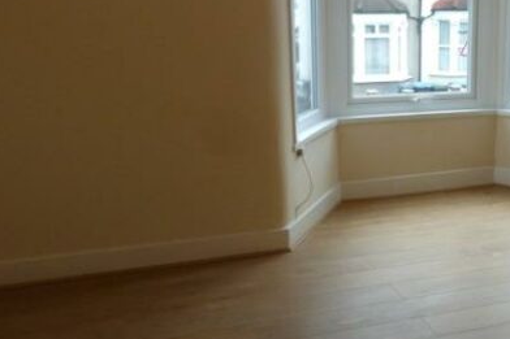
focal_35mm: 51
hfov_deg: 35.7
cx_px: 493
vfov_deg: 26.5
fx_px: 722
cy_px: 171
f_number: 2.8
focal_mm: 4.5
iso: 250
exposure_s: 1/60
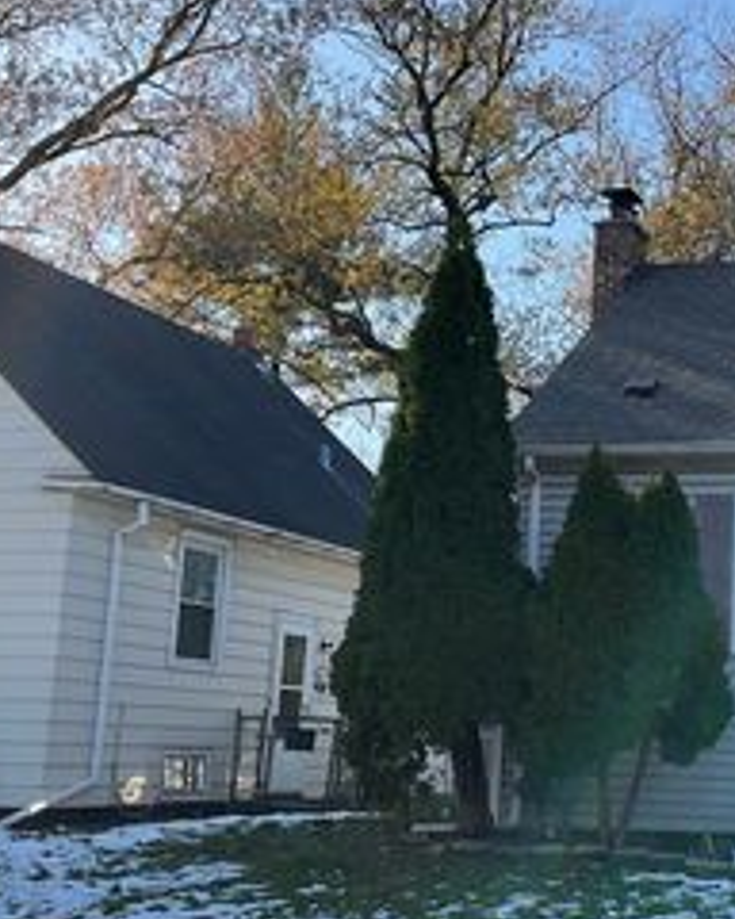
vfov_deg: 31.9
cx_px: 785
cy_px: 515
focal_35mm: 59
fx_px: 1604
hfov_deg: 24.3
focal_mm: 3
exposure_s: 1/842
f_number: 1.8
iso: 16
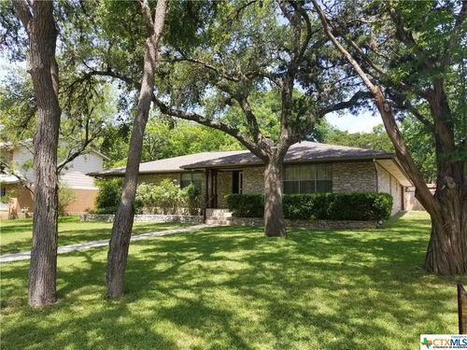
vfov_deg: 53.1
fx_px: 351
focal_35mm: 26
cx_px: 234
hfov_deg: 67.3
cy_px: 175
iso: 50
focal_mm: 4.25
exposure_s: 1/756
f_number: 1.7
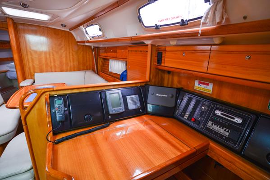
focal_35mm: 17
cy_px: 90
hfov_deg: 93.2
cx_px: 135
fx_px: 128
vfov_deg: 70.5
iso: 200
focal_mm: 17
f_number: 4.5
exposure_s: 1/80
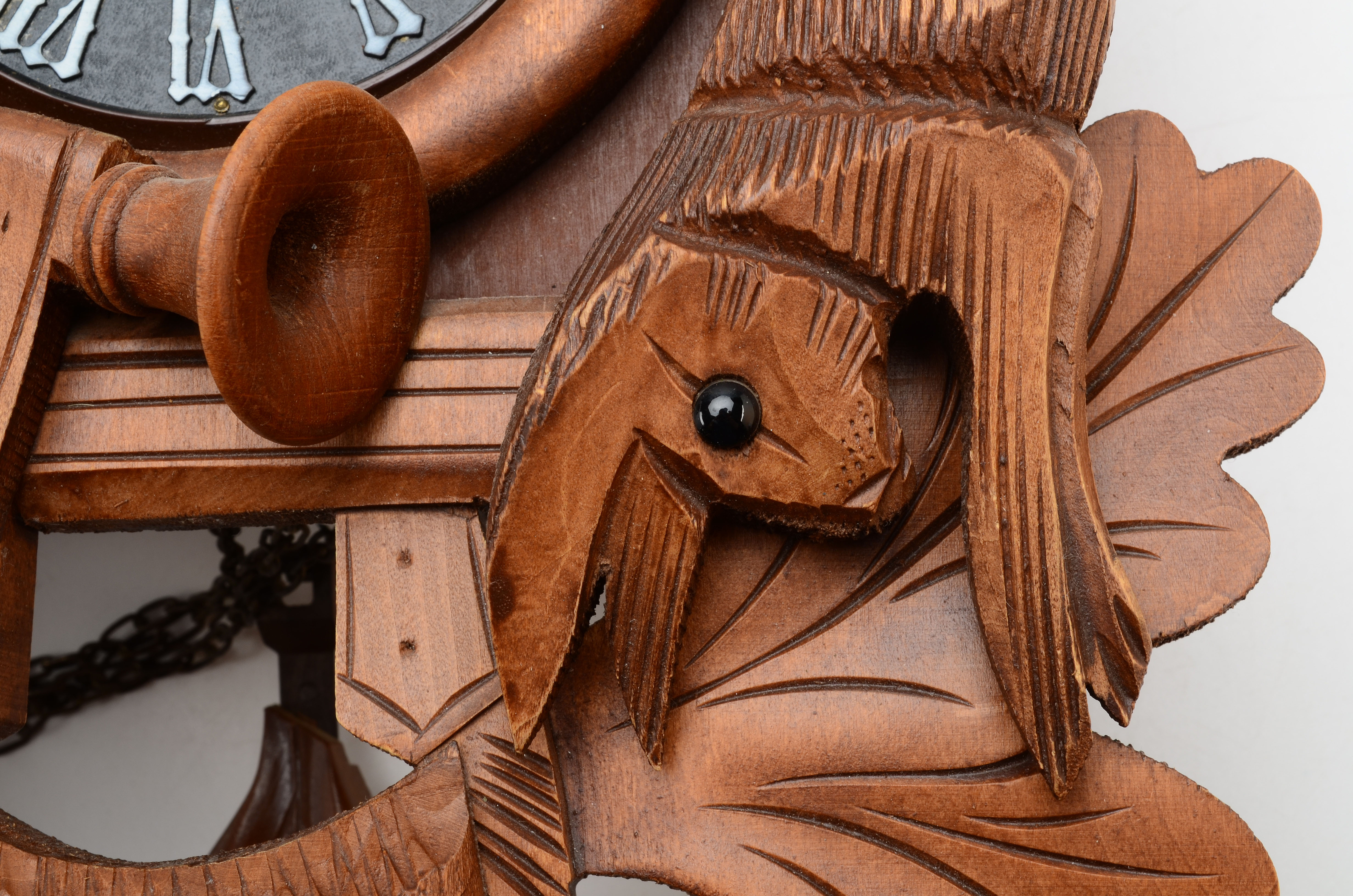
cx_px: 676
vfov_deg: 19.6
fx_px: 2588
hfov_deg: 29.3
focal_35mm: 69
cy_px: 448
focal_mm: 46
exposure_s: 1/160
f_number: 20
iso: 100
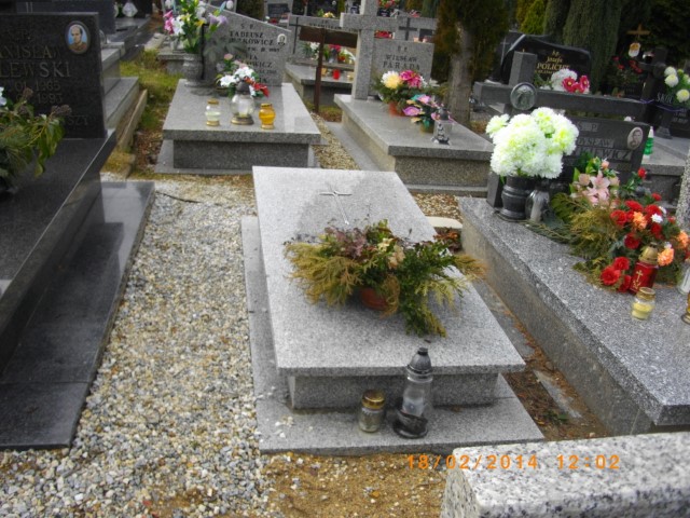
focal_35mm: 32
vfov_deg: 44.2
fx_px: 638
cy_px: 259
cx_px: 345
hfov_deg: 56.8
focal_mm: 5.7
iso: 100
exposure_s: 1/400
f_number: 2.9
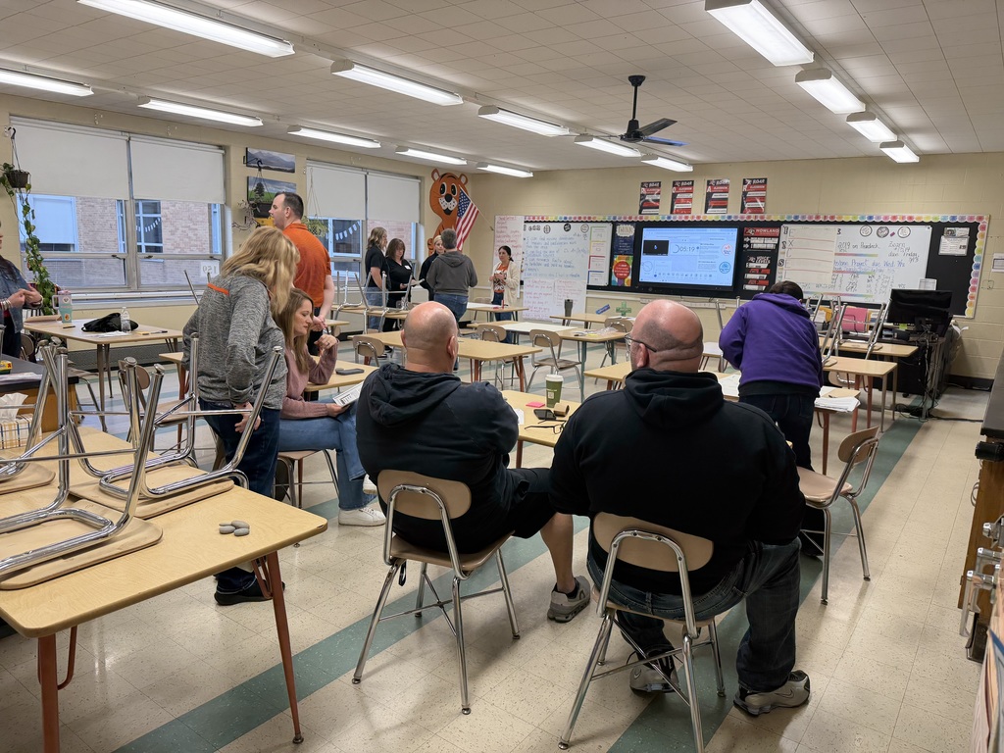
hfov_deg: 71.6
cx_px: 502
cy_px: 376
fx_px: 696
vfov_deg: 56.8
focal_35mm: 24
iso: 160
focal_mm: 6.76
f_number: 1.78
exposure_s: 1/120
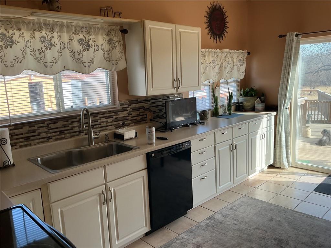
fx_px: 277
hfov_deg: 61.7
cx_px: 166
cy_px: 124
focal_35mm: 29
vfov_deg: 48.2
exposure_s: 1/147
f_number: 1.8
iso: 25
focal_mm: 3
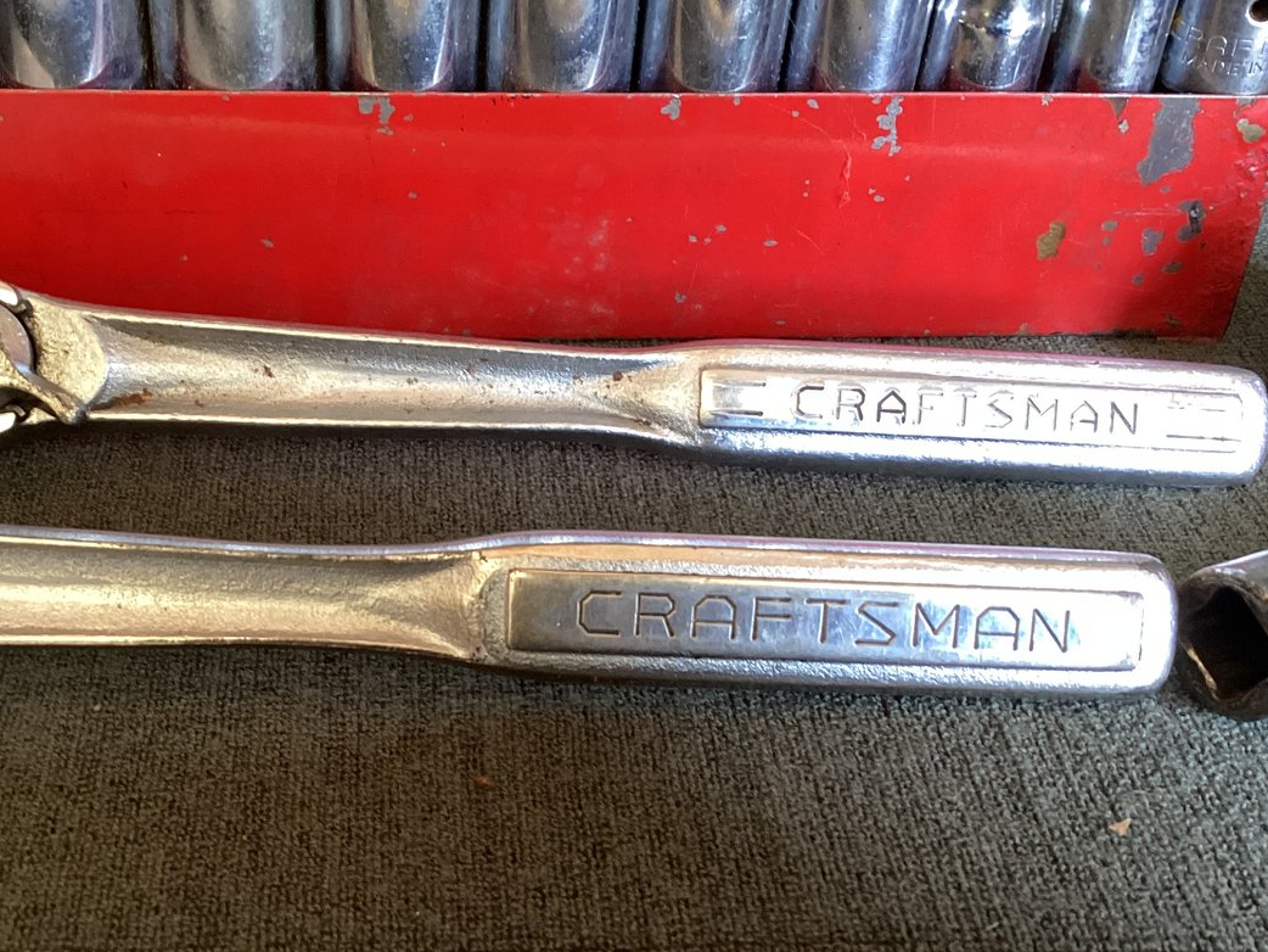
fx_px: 1649
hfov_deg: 41.6
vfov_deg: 32.1
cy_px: 563
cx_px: 435
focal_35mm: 45
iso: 200
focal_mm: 3.3
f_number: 2.4
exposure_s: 1/50
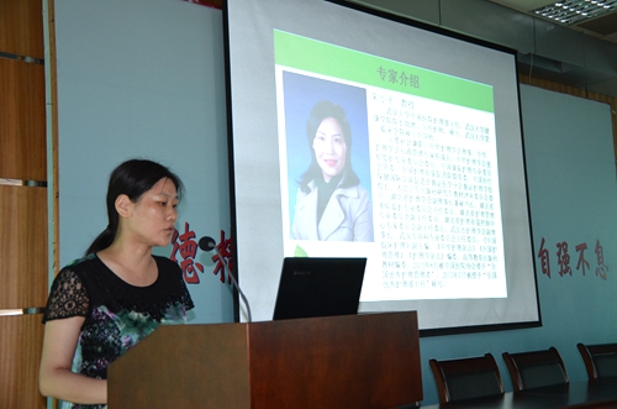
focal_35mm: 51
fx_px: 872
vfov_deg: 26.4
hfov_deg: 39.0
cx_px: 308
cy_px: 204
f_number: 4.2
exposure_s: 1/60
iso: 900
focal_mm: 34
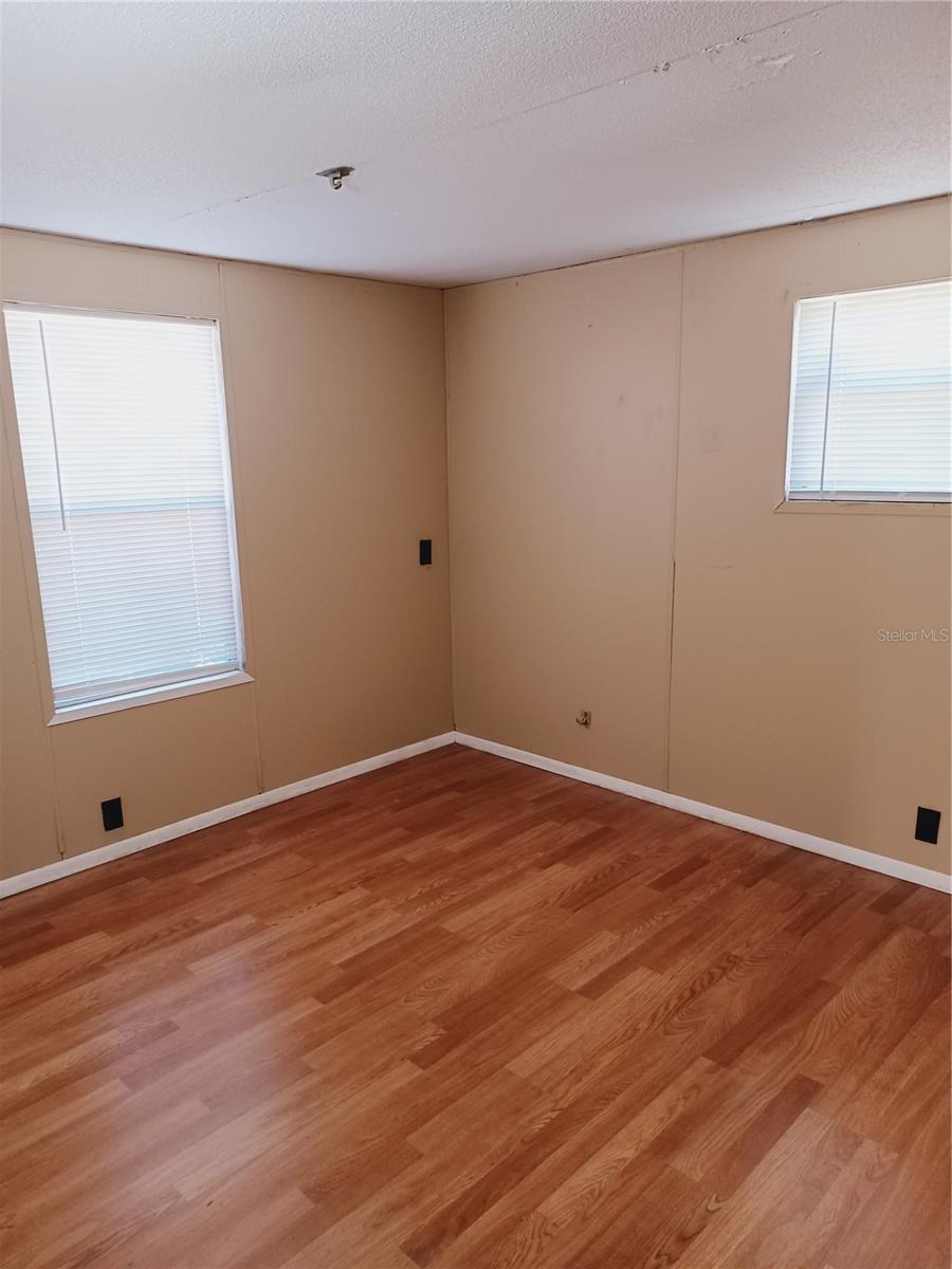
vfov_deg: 69.4
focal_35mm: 25
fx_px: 917
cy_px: 634
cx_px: 476
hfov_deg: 54.9
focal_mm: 4.6
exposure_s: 1/30
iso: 400
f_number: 1.8
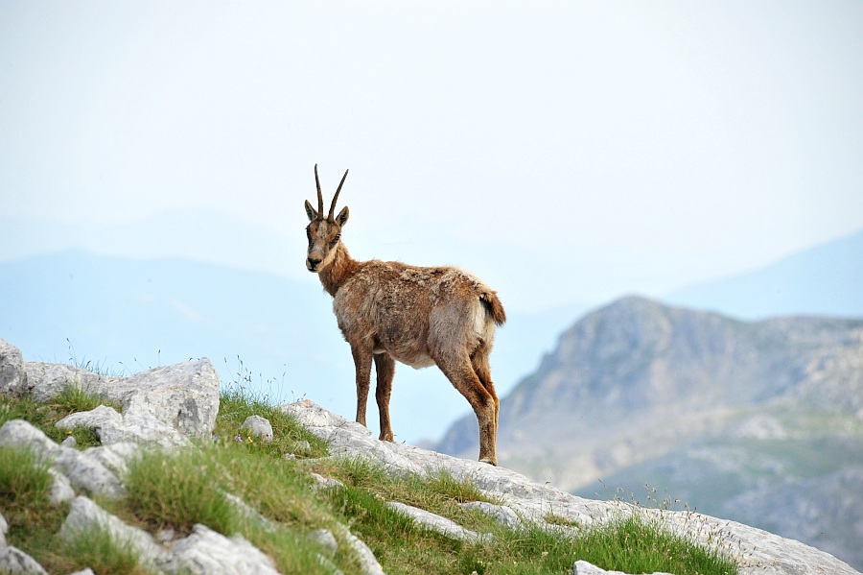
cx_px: 432
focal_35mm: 500
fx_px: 11979
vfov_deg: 2.7
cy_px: 288
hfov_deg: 4.1
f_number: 14
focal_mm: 500
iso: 2000
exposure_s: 1/500
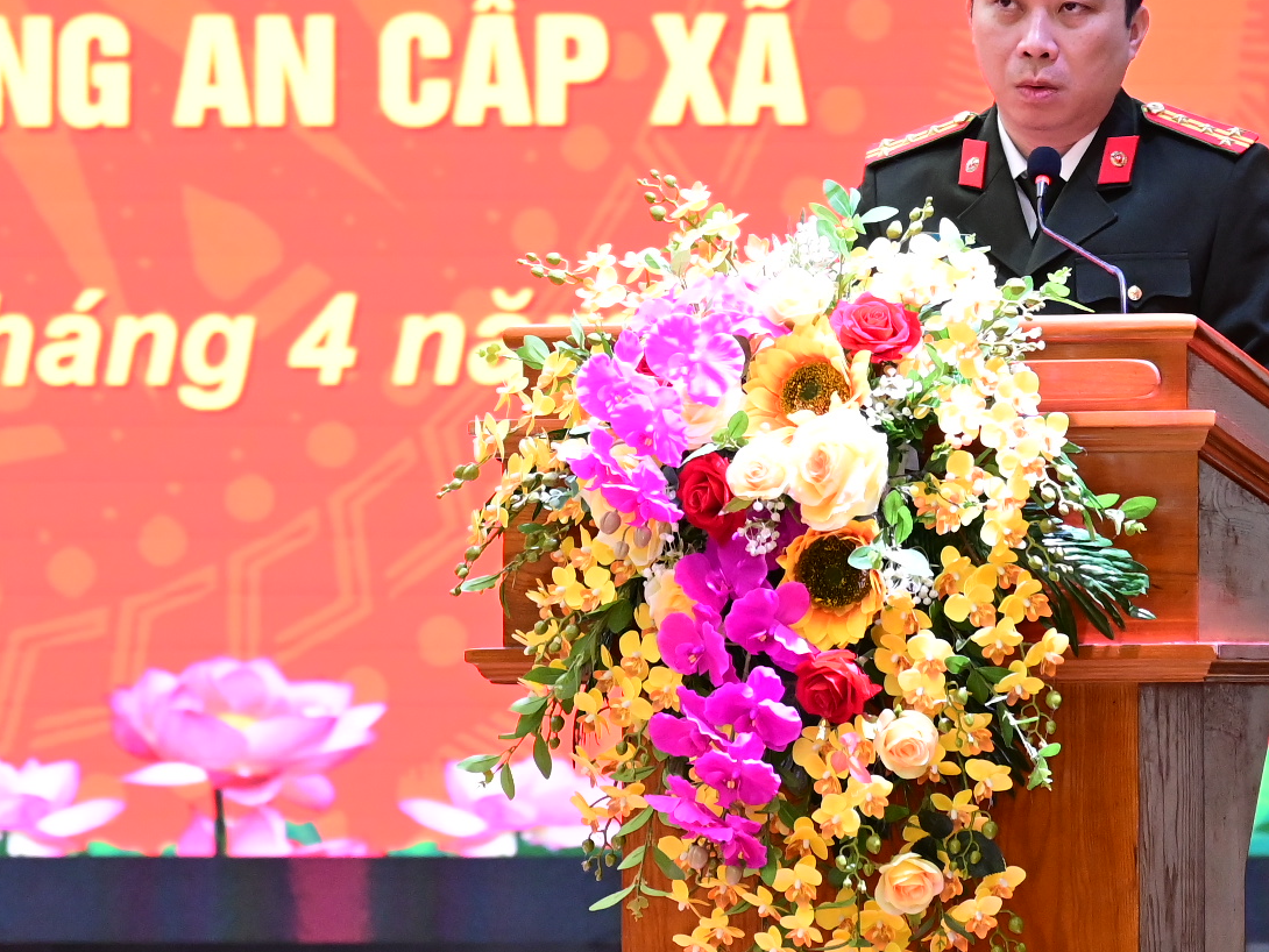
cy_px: 104
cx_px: 437
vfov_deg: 4.6
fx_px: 11734
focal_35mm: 320
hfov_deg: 6.2
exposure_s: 1/160
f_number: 4
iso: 3200
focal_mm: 120
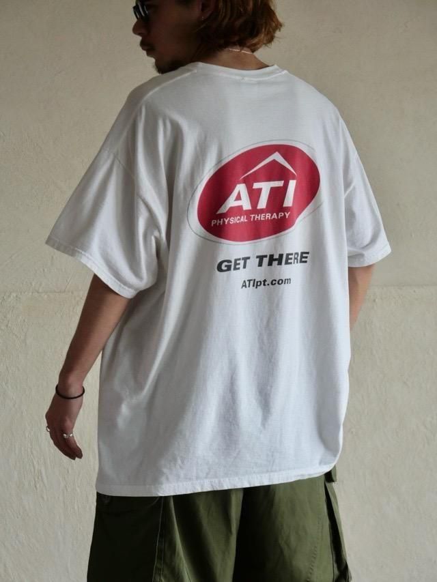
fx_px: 1615
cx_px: 218
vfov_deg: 20.4
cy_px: 291
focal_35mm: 96
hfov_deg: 15.4
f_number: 3.9
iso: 1000
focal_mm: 48
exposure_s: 1/125
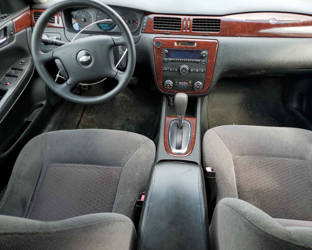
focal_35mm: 28
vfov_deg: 51.5
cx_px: 171
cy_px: 121
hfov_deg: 62.1
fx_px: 259
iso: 50
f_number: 1.5
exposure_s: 1/189
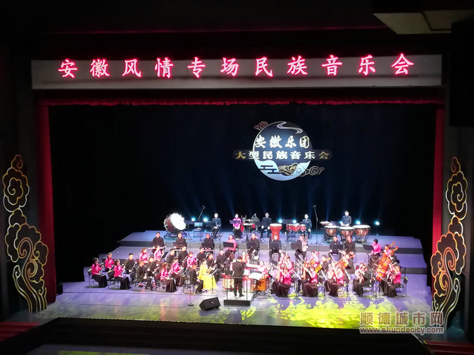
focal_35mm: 55
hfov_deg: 34.9
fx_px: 753
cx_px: 237
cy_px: 178
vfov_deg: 26.6
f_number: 2.2
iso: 400
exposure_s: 1/33.3
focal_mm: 3.83
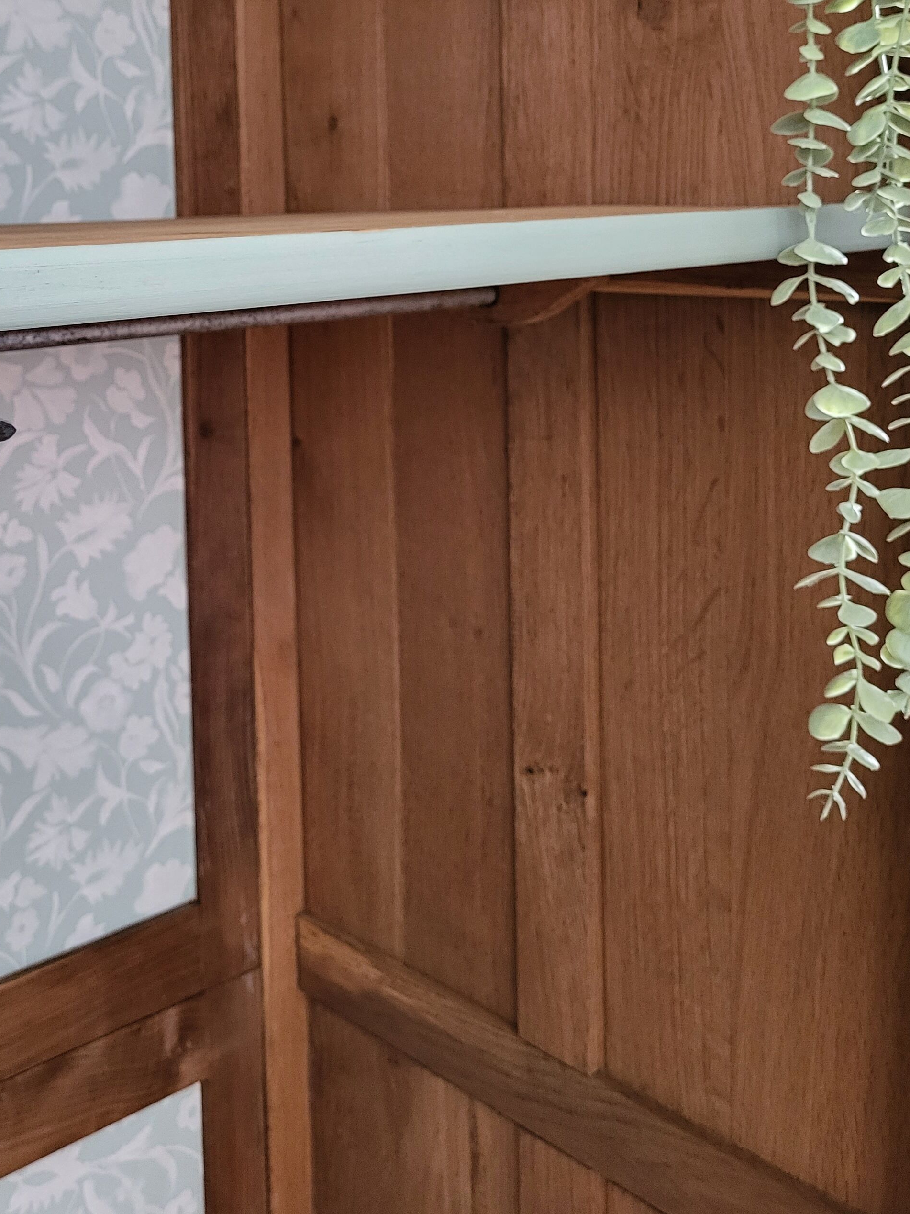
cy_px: 282
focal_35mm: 41
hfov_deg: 34.6
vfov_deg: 44.1
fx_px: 1437
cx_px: 267
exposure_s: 1/33
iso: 500
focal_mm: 5.4
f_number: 1.8
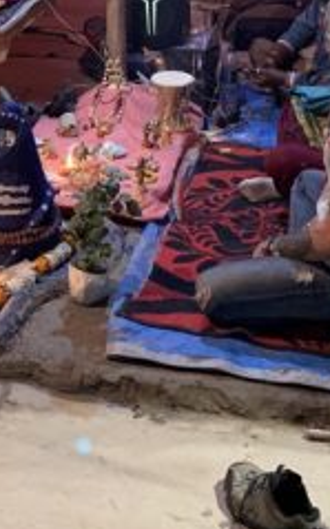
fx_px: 764
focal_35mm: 53
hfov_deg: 24.2
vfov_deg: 36.4
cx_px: 99
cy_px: 79
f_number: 1.8
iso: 500
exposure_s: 1/25
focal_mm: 4.25
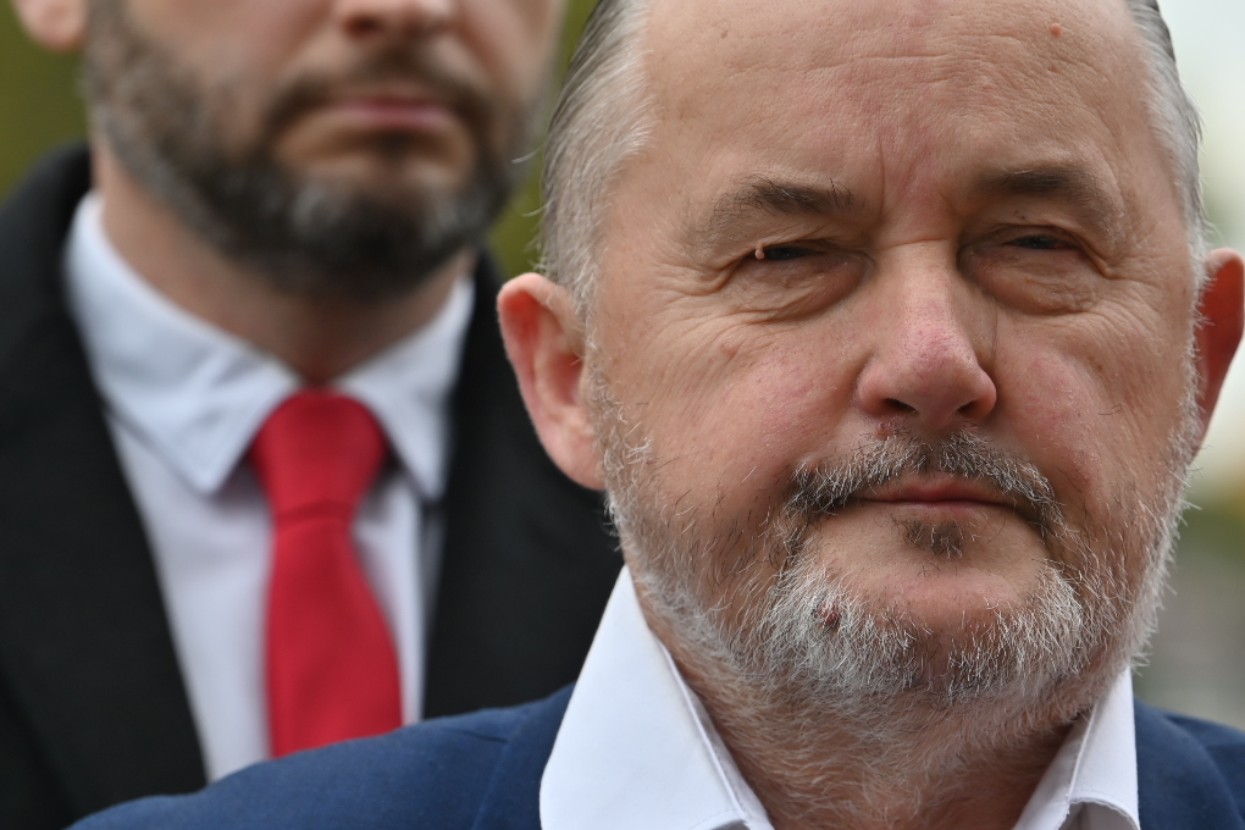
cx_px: 856
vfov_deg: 4.8
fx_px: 9890
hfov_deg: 7.2
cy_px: 387
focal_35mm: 286
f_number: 5.6
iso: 125
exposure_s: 1/200
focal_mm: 180
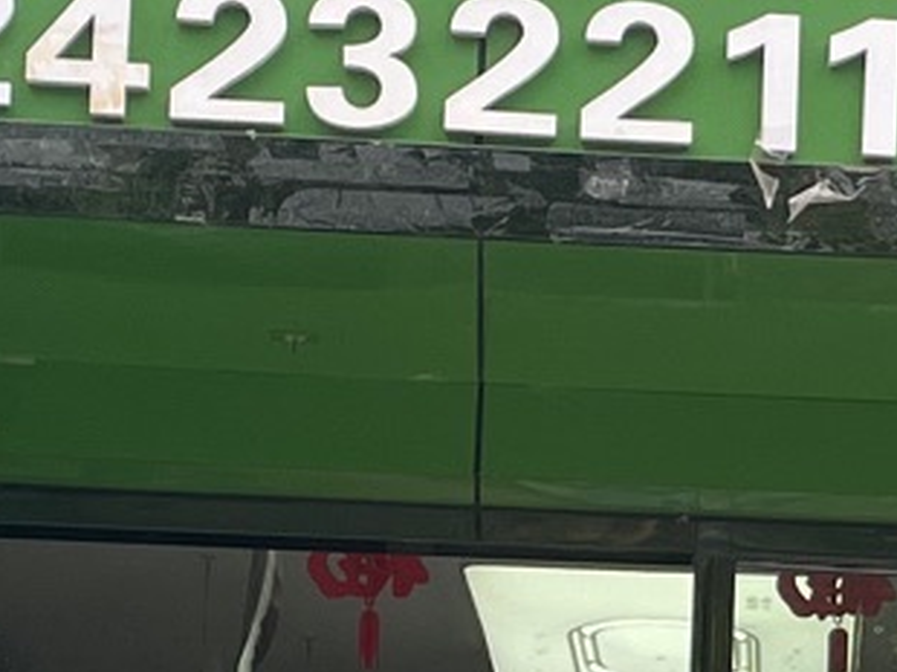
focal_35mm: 168
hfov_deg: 11.7
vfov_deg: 8.8
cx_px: 888
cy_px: 686
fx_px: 4350
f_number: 1.6
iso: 50
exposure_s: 1/749
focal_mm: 4.2
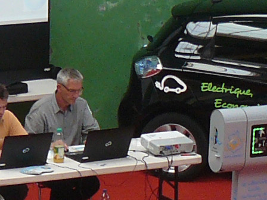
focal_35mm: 247
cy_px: 282
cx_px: -5
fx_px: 1905
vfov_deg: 6.0
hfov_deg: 8.0
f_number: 2.8
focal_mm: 6
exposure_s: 1/30
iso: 200
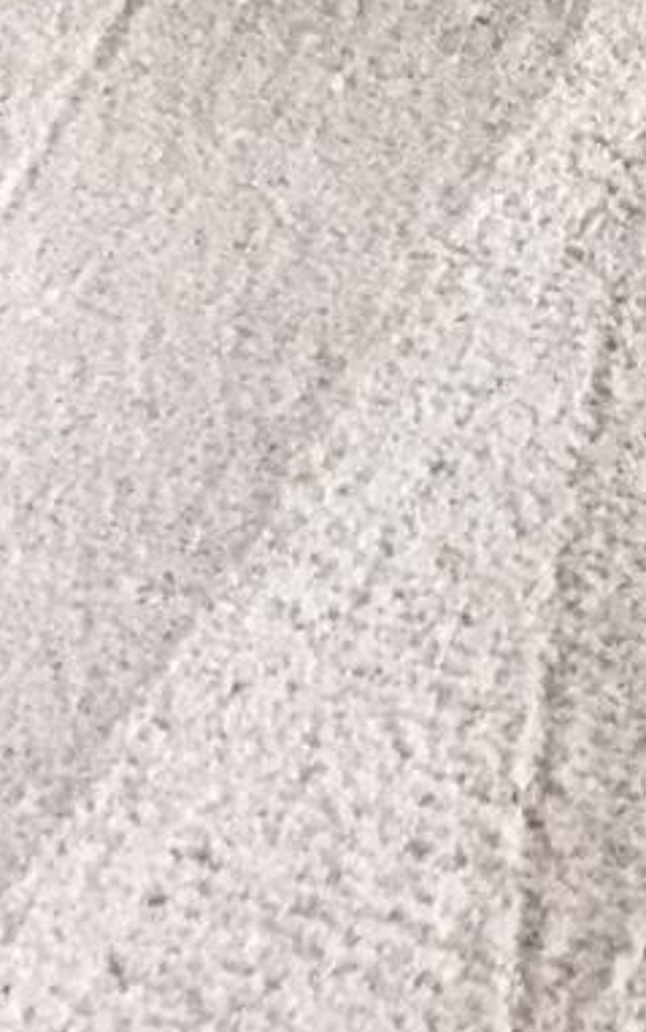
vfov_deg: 10.4
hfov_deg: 7.3
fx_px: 4841
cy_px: -1521
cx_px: 1324
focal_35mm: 172
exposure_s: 1/30
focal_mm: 3.3
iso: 125
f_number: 2.4
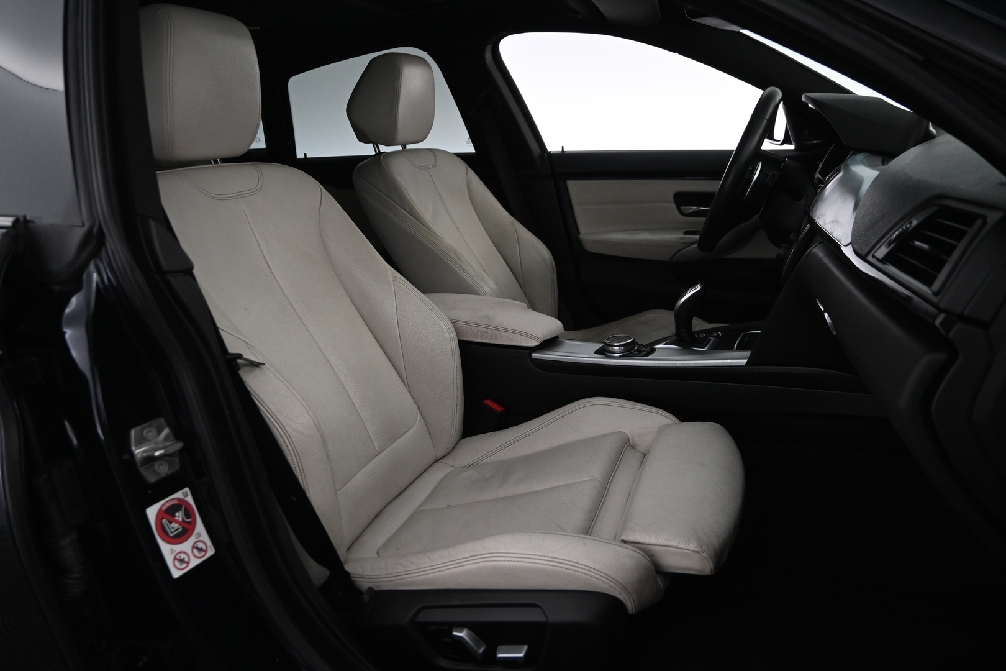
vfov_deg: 53.1
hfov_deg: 73.7
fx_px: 671
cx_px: 503
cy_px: 336
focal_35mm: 24
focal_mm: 16
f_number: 3.5
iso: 1600
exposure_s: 1/40
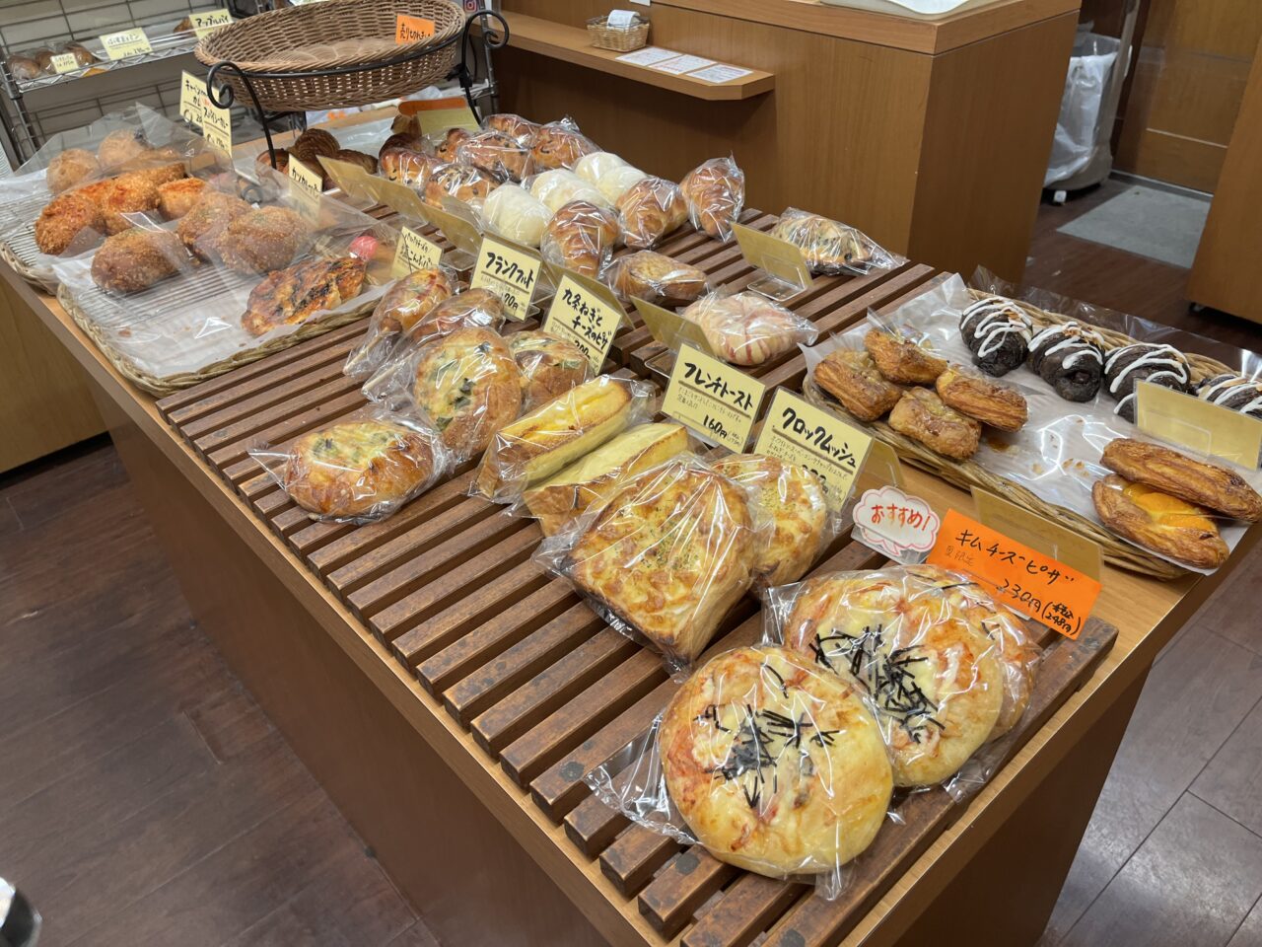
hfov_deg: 67.3
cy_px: 474
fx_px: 948
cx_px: 631
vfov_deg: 53.1
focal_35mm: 26
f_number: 1.6
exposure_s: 1/120
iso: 80
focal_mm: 5.1
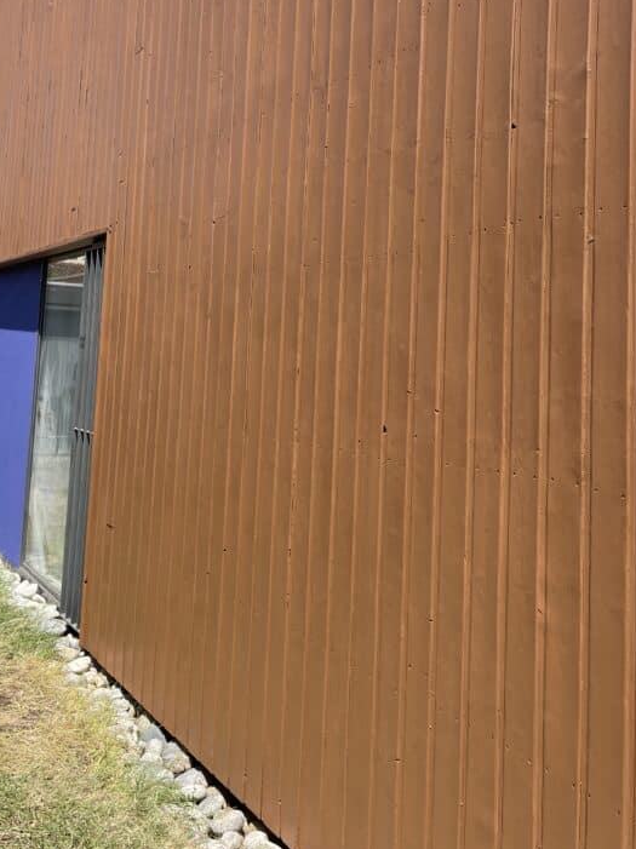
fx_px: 932
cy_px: 264
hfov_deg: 37.7
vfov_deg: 48.0
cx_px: 291
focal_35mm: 38
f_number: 1.6
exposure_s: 1/2083
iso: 32
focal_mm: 5.1
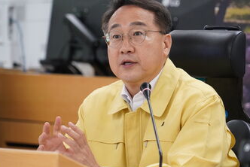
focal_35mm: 289
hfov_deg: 7.1
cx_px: 129
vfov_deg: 4.8
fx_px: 2009
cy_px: 82
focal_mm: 240
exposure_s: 1/320
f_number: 7.1
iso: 6400
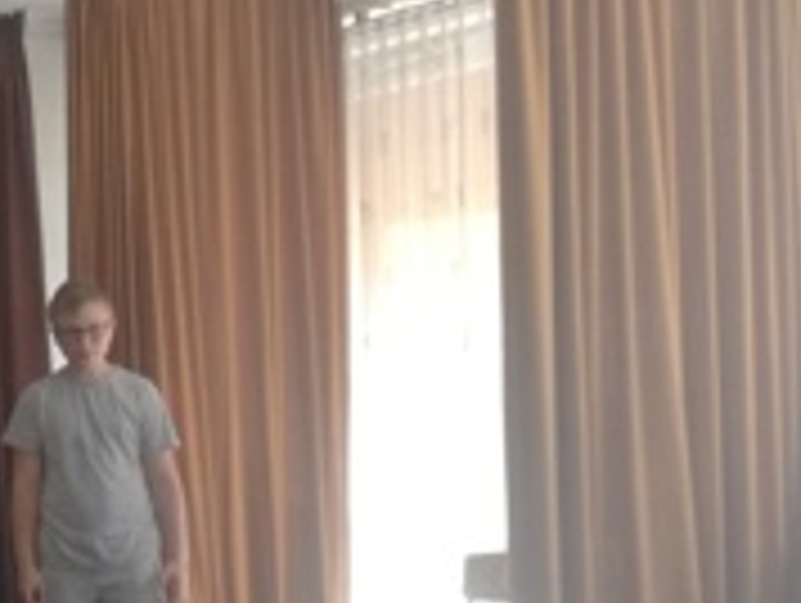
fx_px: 2248
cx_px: -351
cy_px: 459
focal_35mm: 97
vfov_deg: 15.2
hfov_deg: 18.3
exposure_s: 1/33.3
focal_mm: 3.79
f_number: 2
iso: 80
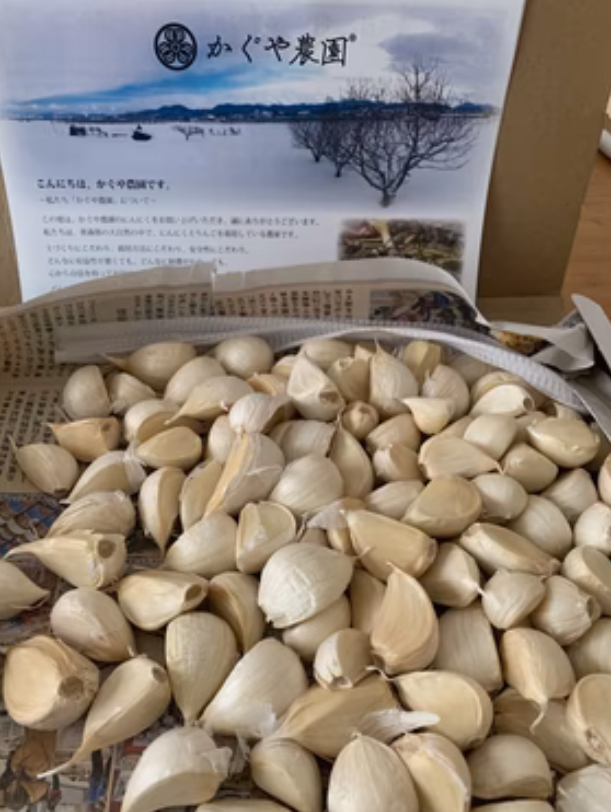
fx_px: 658
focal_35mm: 28
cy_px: 436
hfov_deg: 49.8
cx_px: 293
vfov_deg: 63.3
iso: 250
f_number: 1.8
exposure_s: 1/60
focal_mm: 4.25
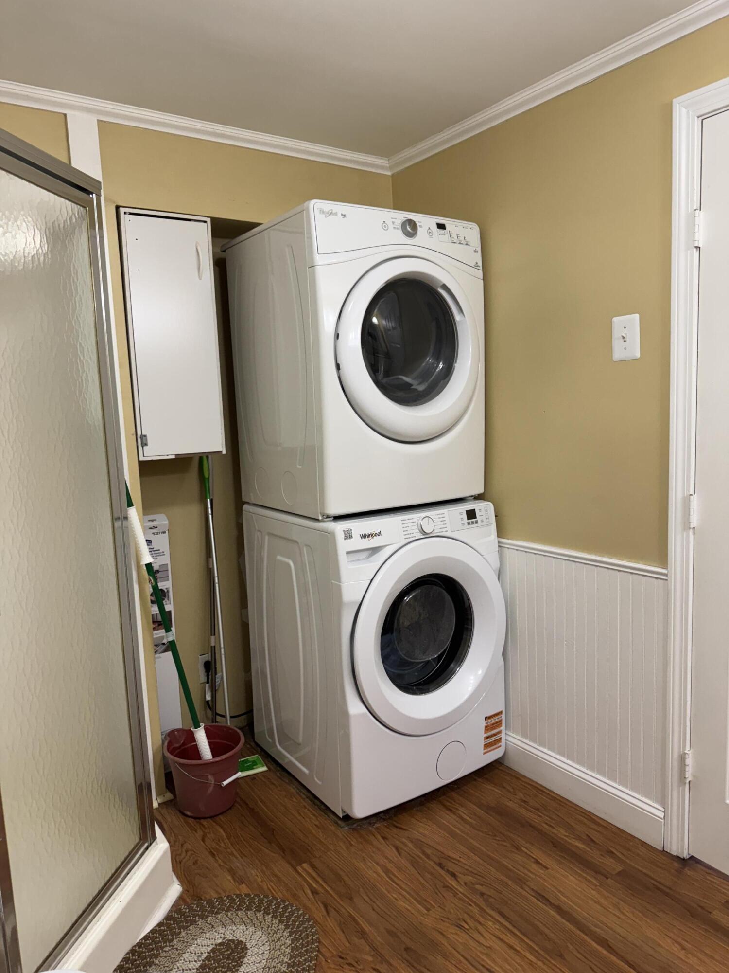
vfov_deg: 71.6
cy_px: 486
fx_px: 674
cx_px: 364
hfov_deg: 56.8
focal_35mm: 24
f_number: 1.78
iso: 200
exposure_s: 1/120
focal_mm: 6.76
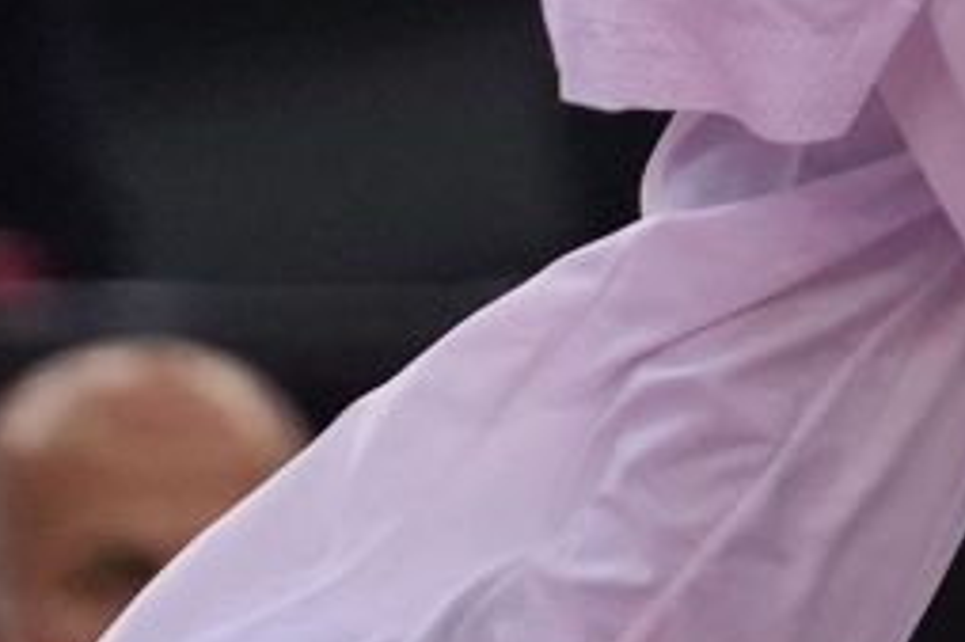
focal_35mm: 2126
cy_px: -798
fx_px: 56950
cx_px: 1816
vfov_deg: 0.6
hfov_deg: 1.0
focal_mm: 200
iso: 2000
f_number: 2.8
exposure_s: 1/1000
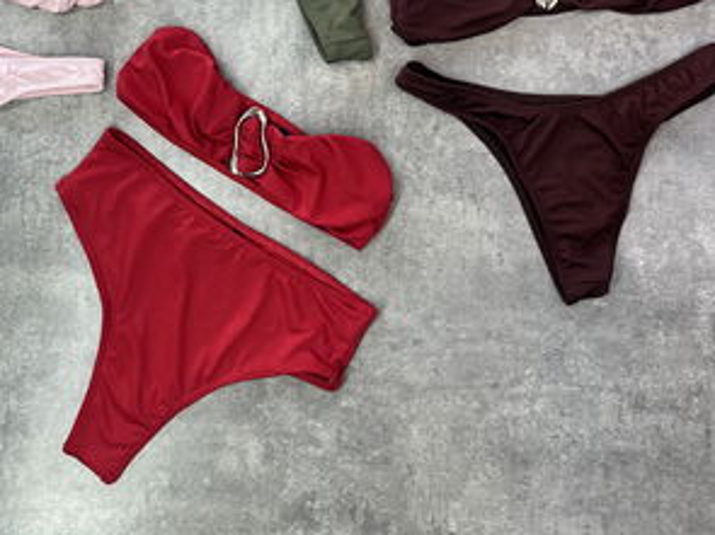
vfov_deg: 29.7
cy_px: 62
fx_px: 970
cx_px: 271
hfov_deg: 40.2
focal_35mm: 47
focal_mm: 5.1
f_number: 1.6
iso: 40
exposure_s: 1/167
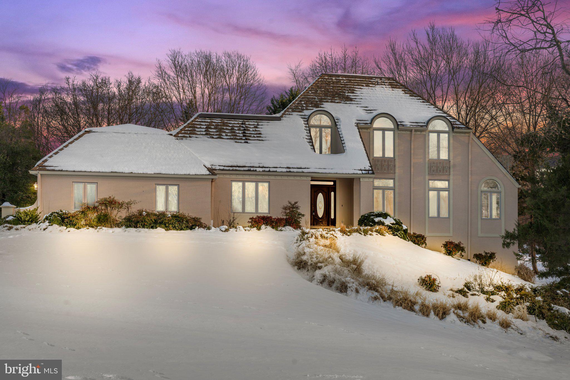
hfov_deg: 50.7
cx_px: 285
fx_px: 602
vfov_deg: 35.0
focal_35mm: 38
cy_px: 190
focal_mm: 38
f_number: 9
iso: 100
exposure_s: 1/25
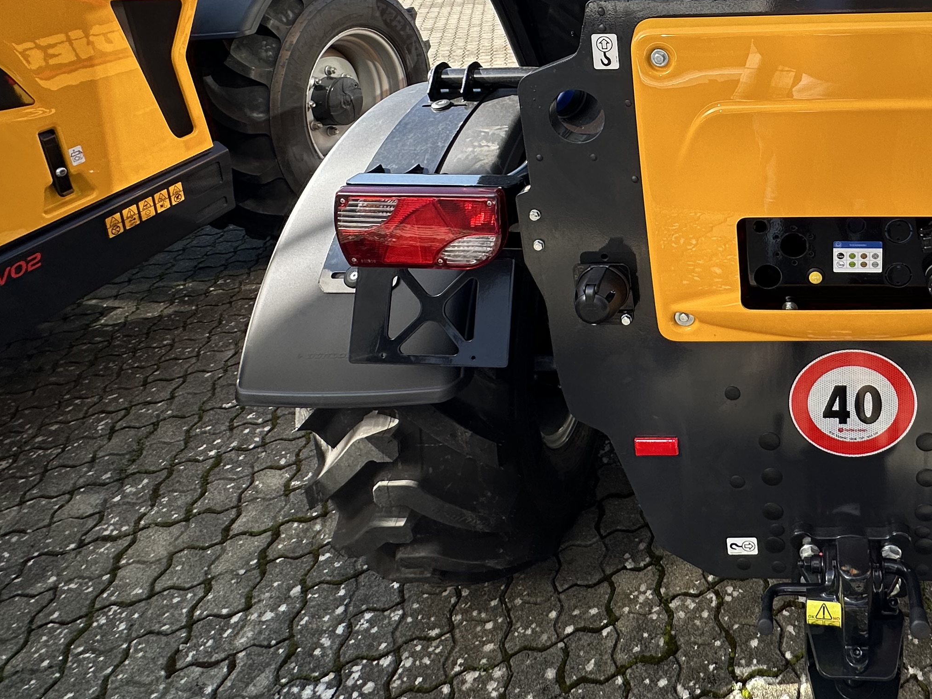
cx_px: 782
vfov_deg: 44.7
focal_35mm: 28
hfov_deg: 57.3
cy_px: 55
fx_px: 754
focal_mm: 2.22
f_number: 2.2
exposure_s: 1/449
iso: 40
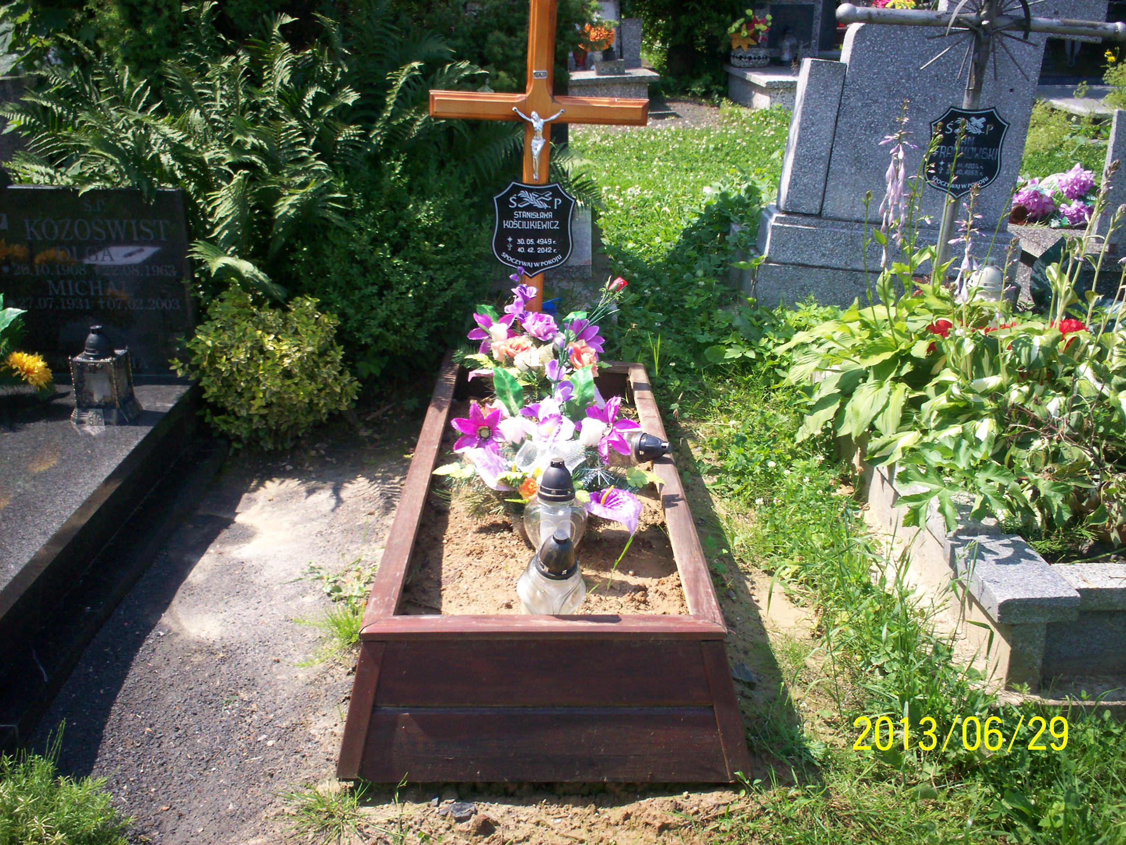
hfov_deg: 51.4
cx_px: 563
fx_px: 1171
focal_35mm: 36
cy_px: 422
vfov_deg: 39.7
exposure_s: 1/275
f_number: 4.5
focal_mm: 6
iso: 100
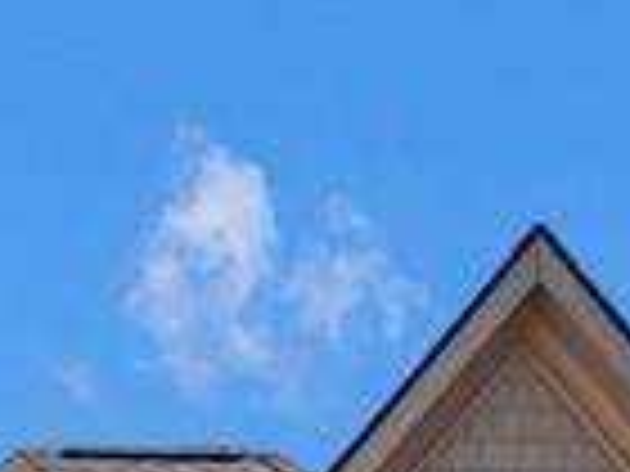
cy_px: 1576
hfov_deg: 11.1
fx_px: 3203
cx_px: -9
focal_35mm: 176
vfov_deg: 7.2
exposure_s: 1/400
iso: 200
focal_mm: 12.29
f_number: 8
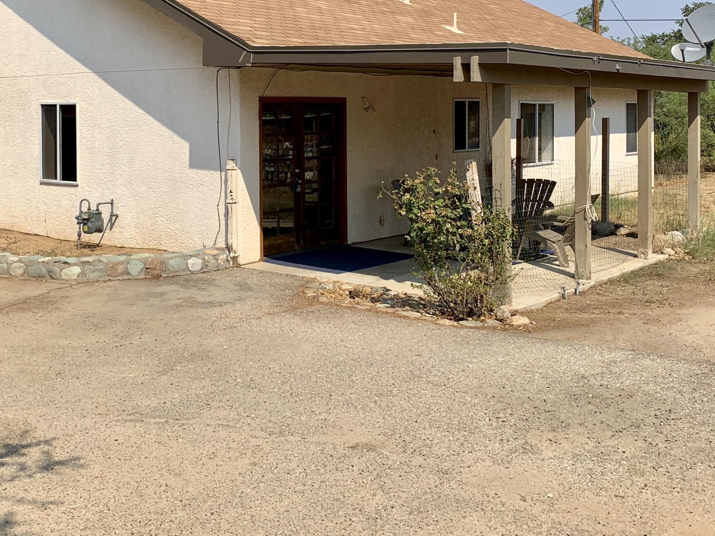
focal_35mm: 45
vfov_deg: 31.6
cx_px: 263
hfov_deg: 41.7
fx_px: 930
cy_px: 133
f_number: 1.8
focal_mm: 4.25
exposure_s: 1/3086
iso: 25
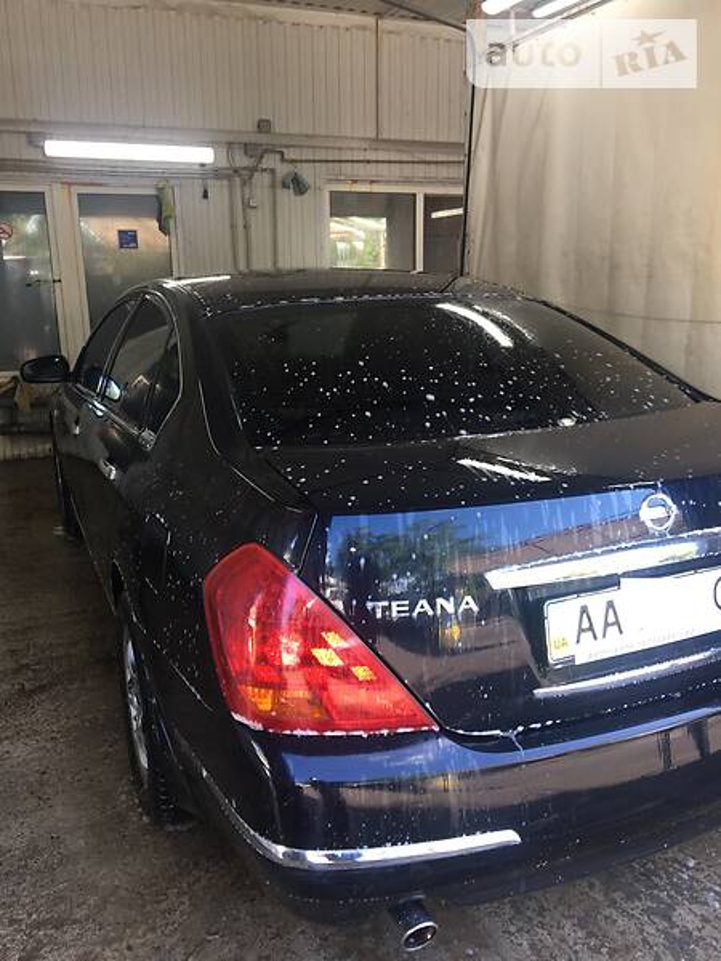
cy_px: 480
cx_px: 360
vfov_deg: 61.7
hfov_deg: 48.2
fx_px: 805
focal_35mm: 29
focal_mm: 4.2
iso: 25
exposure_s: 1/33
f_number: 2.2
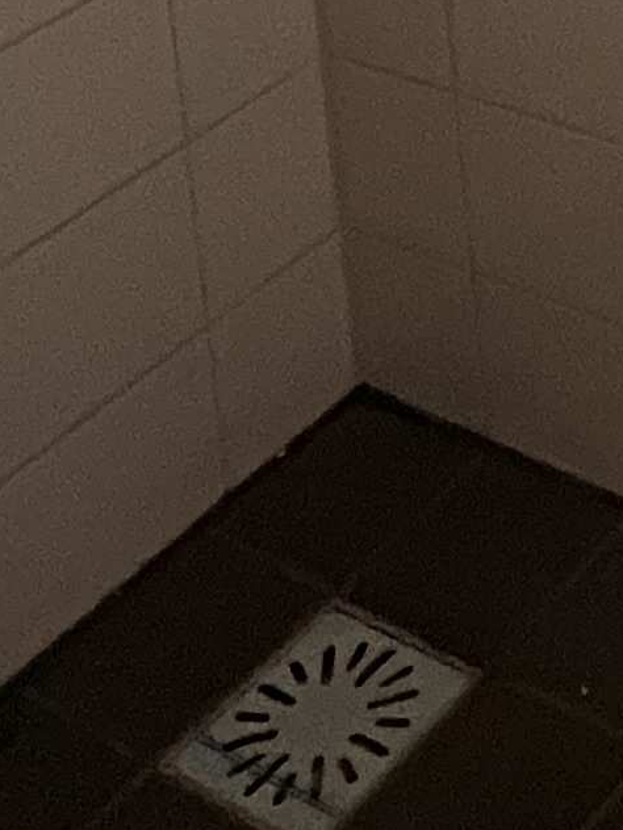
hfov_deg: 15.1
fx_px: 1992
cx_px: 1165
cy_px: -963
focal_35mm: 83
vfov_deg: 16.2
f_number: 1.8
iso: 400
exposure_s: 1/60
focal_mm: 1.57
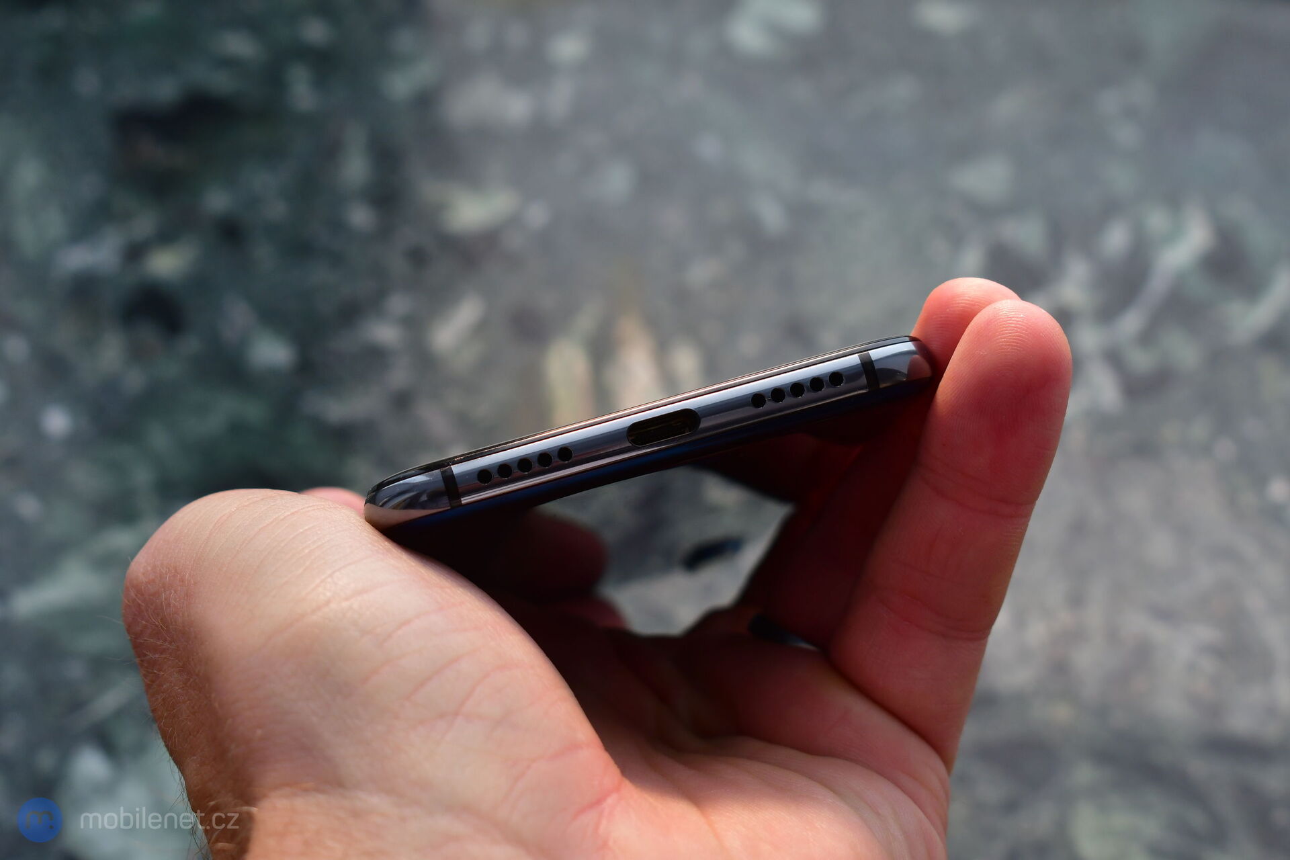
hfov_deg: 28.1
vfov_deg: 18.9
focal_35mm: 72
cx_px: 645
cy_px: 430
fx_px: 2580
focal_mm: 48
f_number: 8
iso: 400
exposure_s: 1/250
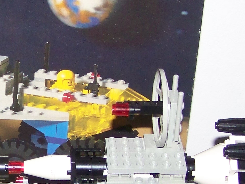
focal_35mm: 123
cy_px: 133
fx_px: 871
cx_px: -52
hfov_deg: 15.4
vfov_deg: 12.0
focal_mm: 6.3
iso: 200
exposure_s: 1/30
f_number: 2.8
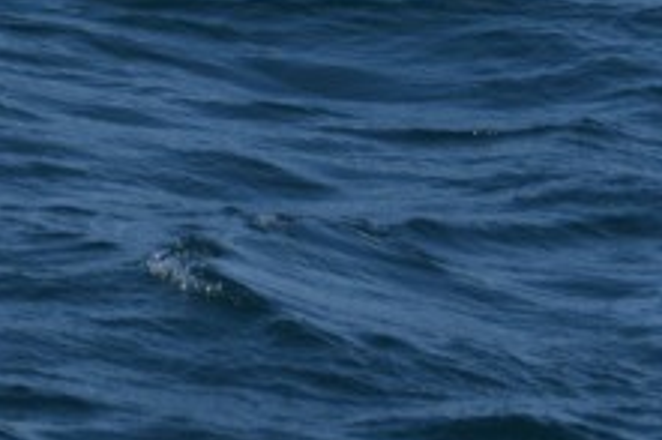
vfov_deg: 2.7
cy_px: -608
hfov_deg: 4.0
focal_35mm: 513
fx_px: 9426
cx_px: -641
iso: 200
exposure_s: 1/1600
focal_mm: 70
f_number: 5.6
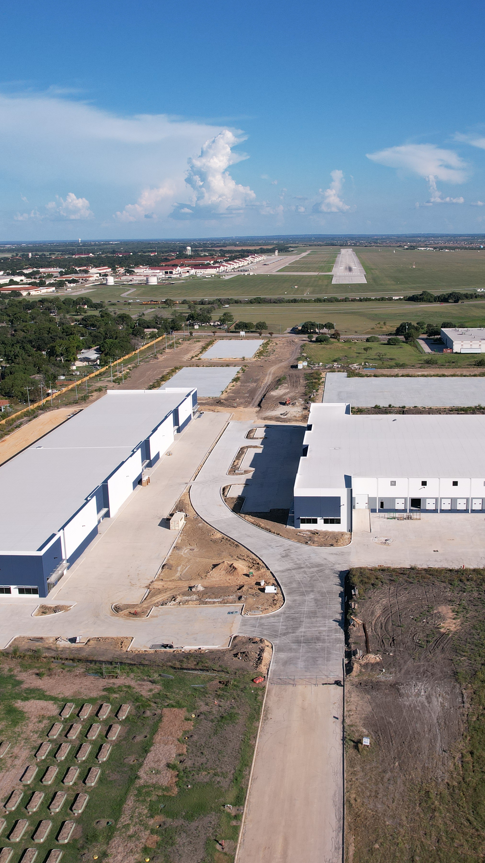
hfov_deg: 33.6
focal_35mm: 35
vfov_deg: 56.6
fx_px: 800
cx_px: 291
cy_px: 433
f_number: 2.8
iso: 100
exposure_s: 1/180
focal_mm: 8.38
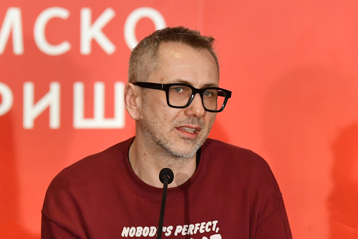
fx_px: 1293
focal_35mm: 130
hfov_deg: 15.8
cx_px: 179
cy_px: 120
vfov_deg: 10.5
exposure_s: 1/320
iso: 2000
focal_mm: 130
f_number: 4
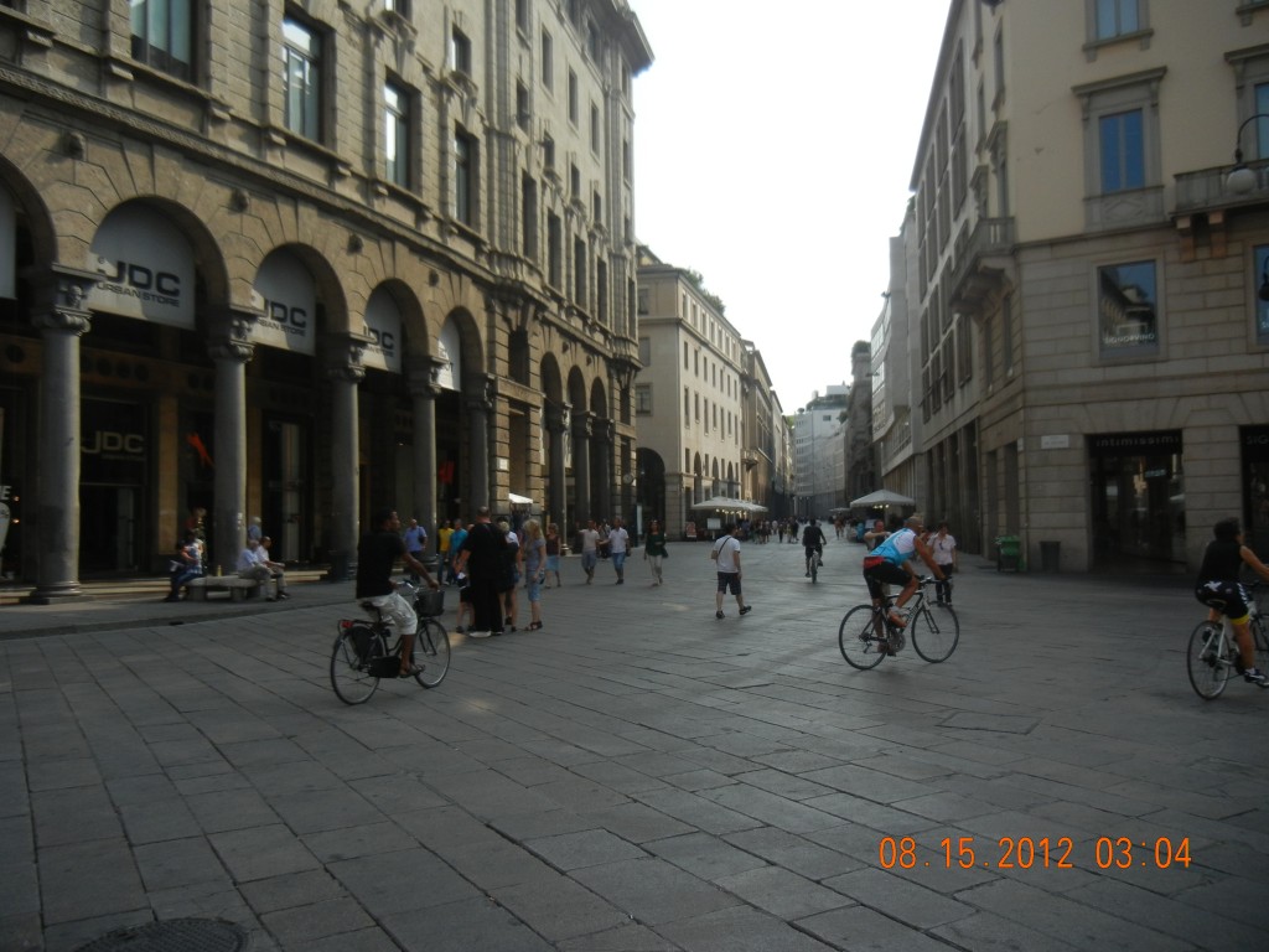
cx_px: 634
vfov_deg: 46.8
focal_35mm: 30
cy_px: 476
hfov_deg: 60.0
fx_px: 1100
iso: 160
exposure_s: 1/346
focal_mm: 5.4
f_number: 7
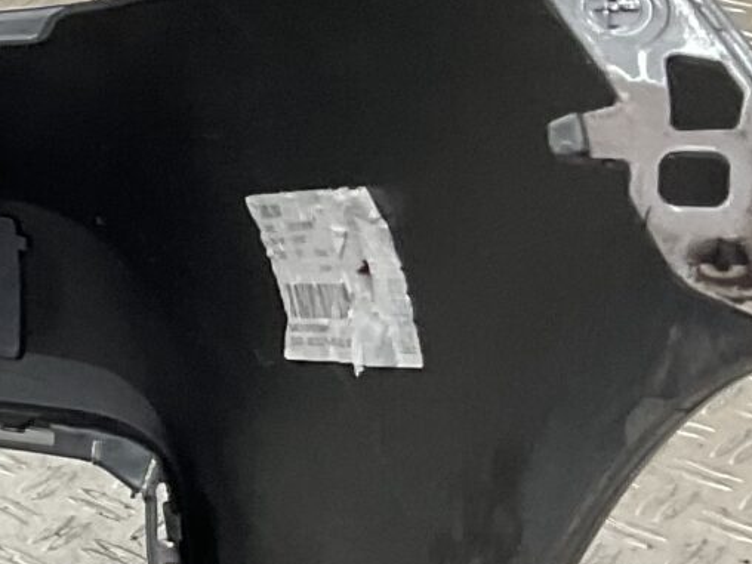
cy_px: 397
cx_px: -829
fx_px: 3172
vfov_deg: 10.1
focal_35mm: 146
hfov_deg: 11.8
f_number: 1.8
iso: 32
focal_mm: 3
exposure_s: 1/100
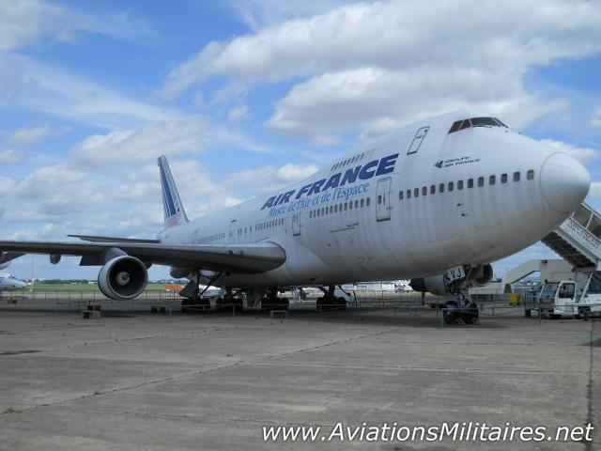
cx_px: 300
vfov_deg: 35.1
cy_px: 226
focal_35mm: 41
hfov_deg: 45.8
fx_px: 712
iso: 80
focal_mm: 6.72
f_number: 5.5
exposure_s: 1/500
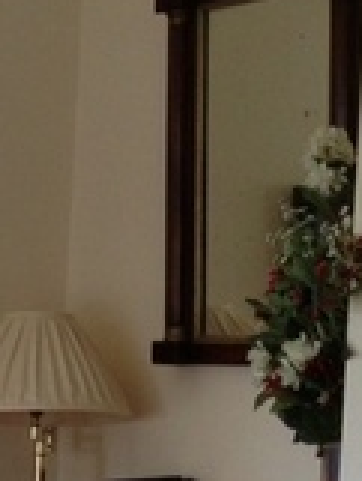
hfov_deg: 8.4
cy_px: 580
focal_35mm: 167
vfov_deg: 11.6
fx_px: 2325
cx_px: -359
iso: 80
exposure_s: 1/120
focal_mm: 4.28
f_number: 2.4
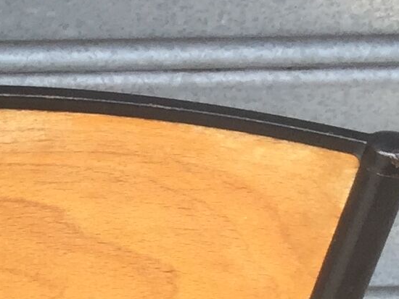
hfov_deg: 10.6
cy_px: 647
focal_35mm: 172
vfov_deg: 8.1
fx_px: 1983
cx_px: -386
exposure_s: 1/258
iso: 32
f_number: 2.2
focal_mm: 4.15
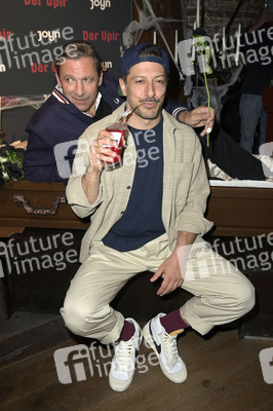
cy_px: 206
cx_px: 136
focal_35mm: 30
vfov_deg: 62.0
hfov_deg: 43.5
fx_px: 342
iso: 1250
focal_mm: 30
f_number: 5
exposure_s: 1/160
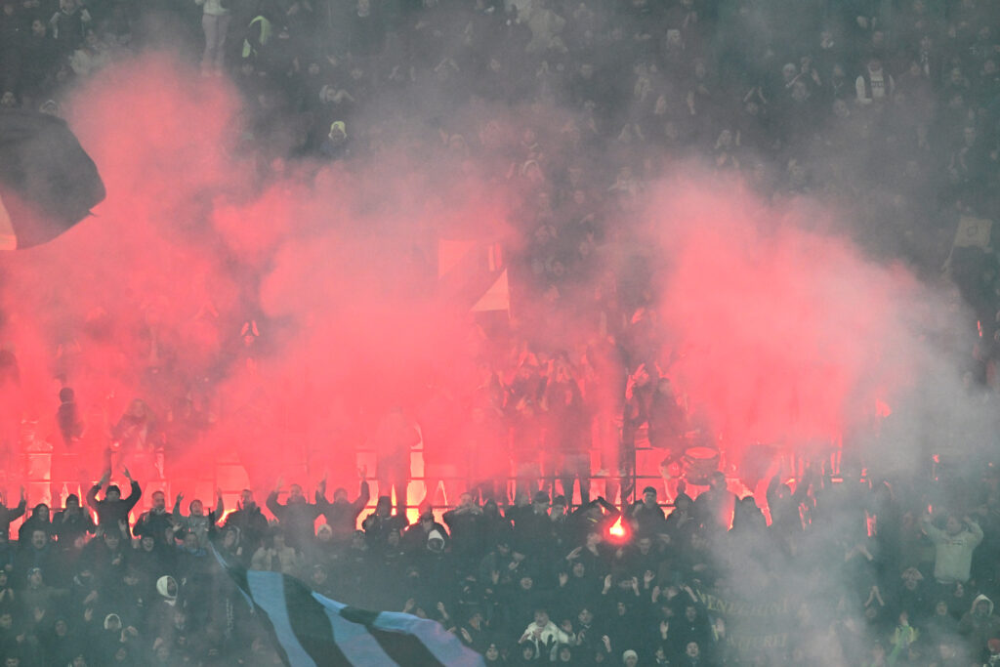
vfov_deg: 2.8
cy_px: 334
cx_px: 500
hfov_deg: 4.2
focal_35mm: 490
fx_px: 13612
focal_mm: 490
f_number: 9
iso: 2500
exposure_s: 1/100
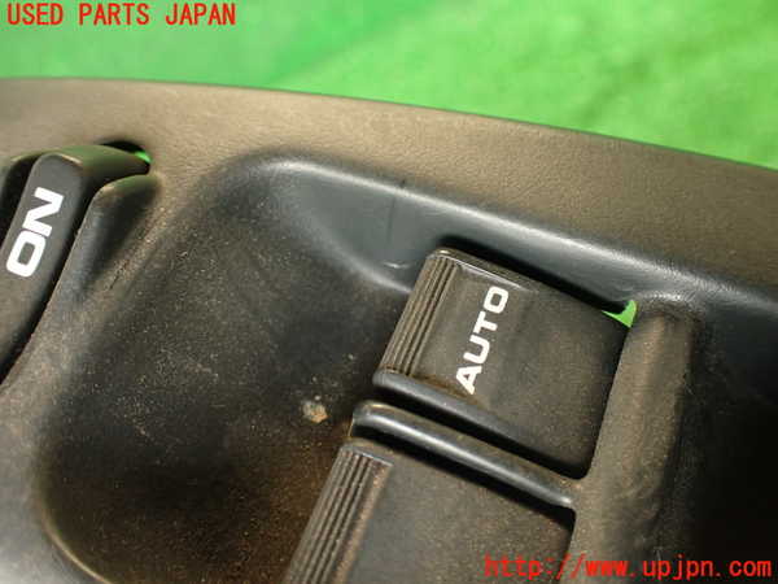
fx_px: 674
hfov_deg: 60.0
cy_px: 292
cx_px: 389
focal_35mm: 30
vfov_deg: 46.8
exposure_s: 1/30
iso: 250
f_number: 2.3
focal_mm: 5.4
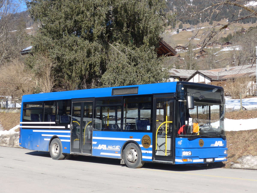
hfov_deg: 32.7
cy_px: 96
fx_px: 438
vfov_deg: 24.8
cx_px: 128
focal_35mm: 59
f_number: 3.5
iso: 80
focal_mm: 12
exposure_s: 1/800
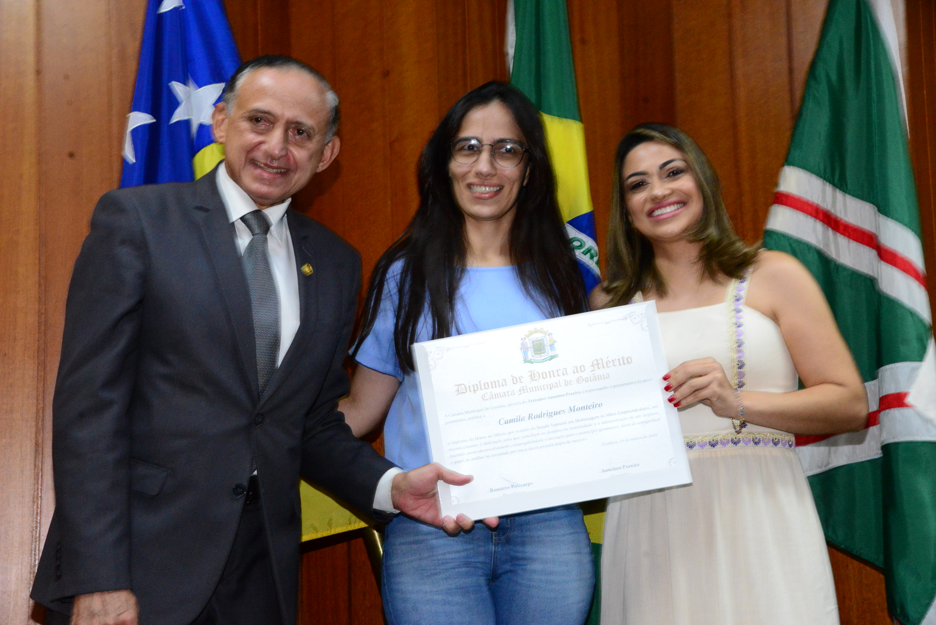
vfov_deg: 21.9
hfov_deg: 32.4
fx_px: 1613
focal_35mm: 62
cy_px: 312
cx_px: 468
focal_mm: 62
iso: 6400
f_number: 8
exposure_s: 1/60
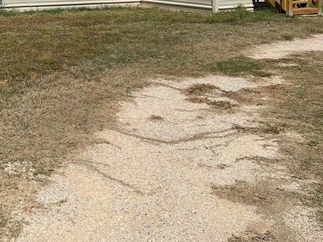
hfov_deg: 34.0
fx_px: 504
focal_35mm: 54
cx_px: 45
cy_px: -12
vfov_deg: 25.4
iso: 32
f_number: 1.6
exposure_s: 1/7407
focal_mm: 5.1
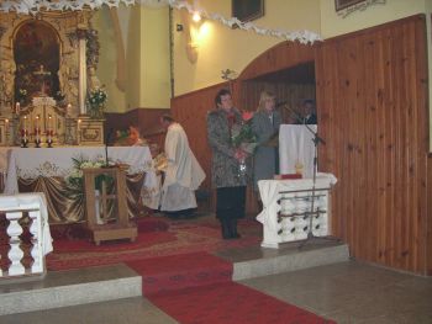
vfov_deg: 37.8
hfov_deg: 48.9
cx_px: 216
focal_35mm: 38
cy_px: 162
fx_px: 475
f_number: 2.7
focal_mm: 6.2
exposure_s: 1/60
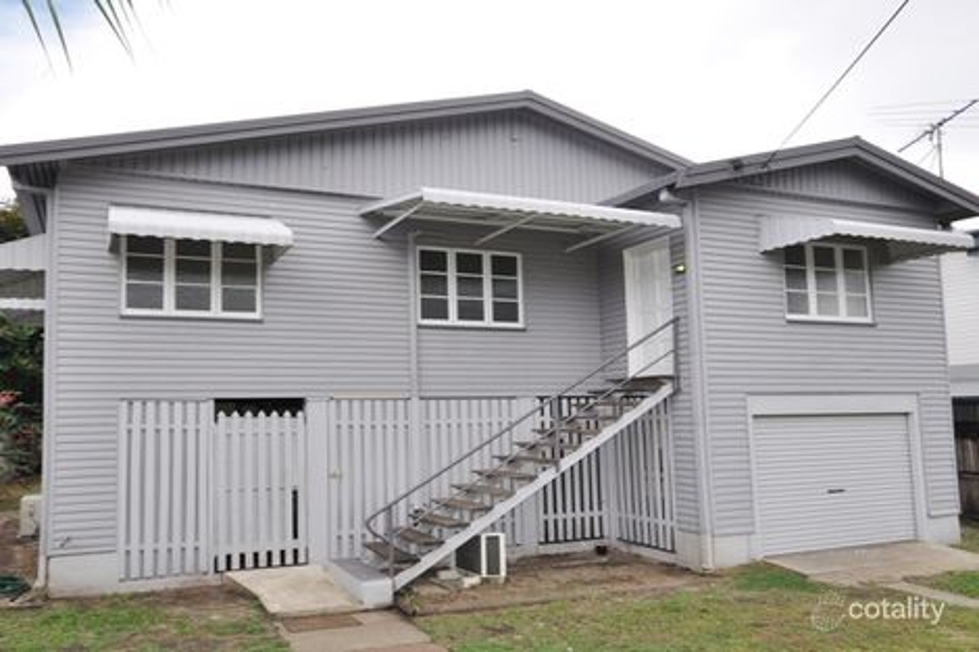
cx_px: 490
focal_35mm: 20
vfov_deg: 63.2
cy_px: 326
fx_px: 530
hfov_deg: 85.4
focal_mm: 13
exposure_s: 1/250
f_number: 8
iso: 200
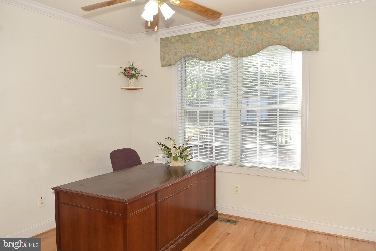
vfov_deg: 50.4
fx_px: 266
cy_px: 126
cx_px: 188
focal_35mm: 26
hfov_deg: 70.4
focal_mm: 17
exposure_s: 1/60
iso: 200
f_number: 5
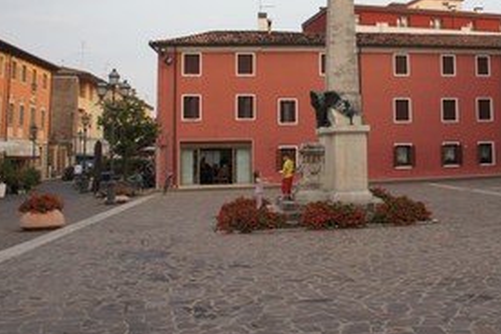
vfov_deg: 29.1
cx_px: 379
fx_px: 626
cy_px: 60
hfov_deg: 42.2
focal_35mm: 45
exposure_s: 1/250
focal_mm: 18
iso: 500
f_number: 5.6
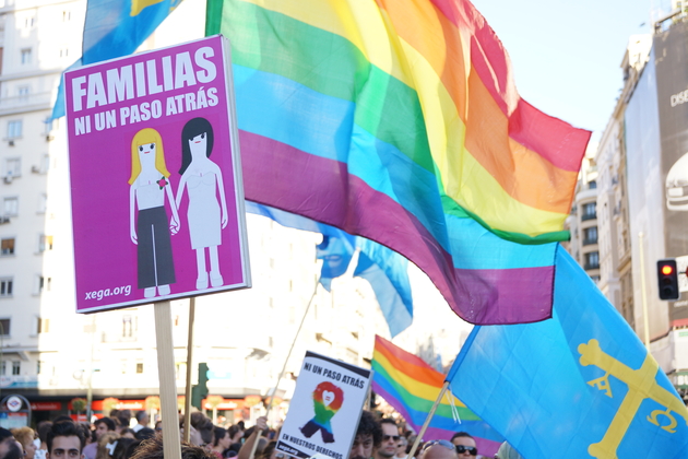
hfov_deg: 37.9
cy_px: 230
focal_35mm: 52
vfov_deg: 25.8
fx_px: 1003
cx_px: 344
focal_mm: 35
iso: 200
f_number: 4.5
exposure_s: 1/160
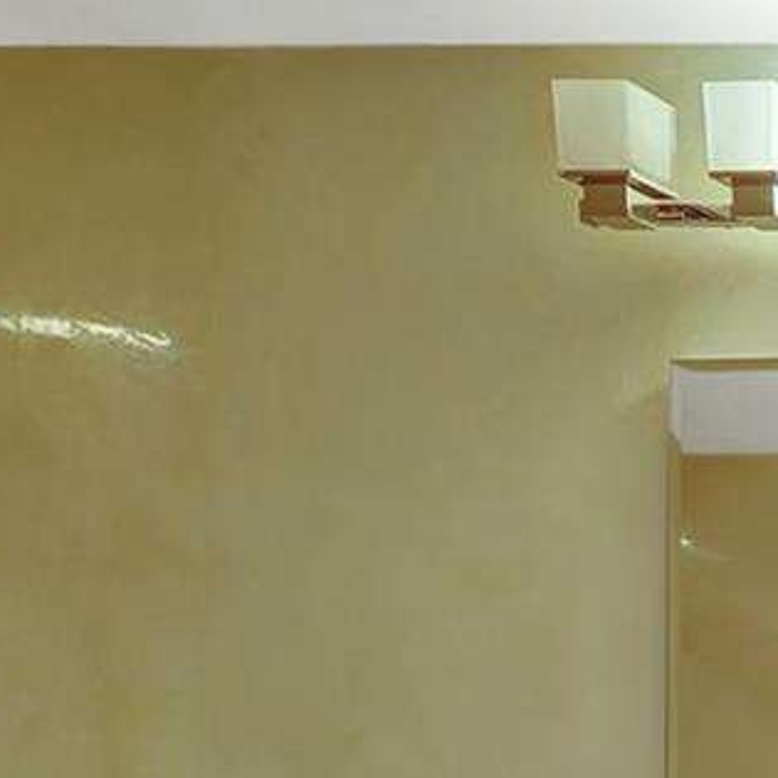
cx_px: 1865
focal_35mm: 69
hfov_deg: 15.0
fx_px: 1755
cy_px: 958
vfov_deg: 22.8
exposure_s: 1/2
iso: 640
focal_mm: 16
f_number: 13
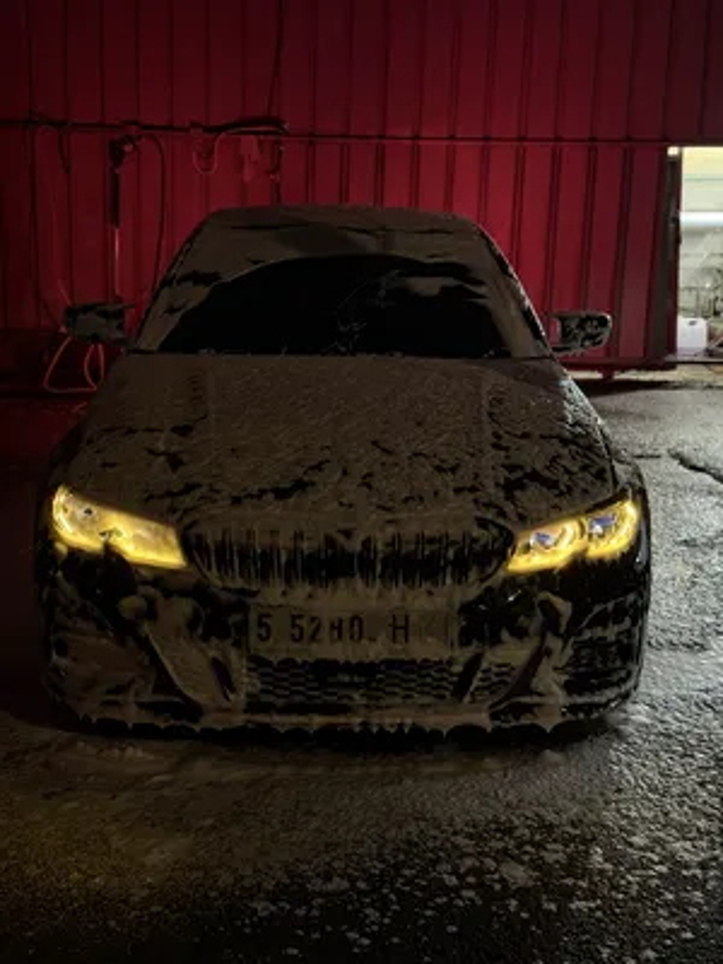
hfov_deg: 30.3
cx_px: 362
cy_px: 482
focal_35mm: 48
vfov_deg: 39.7
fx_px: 1337
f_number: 1.78
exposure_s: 1/25
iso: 500
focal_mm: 6.76
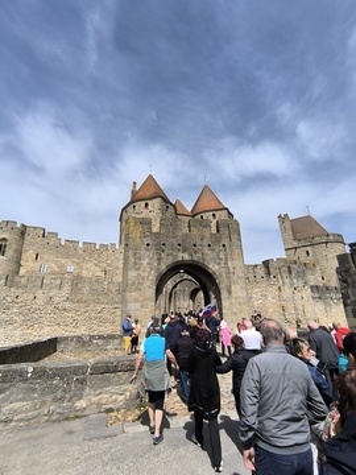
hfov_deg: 78.1
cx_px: 178
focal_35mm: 16
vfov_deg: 94.5
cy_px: 238
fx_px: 219
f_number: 2.2
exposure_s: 1/2025
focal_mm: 1.65
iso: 50
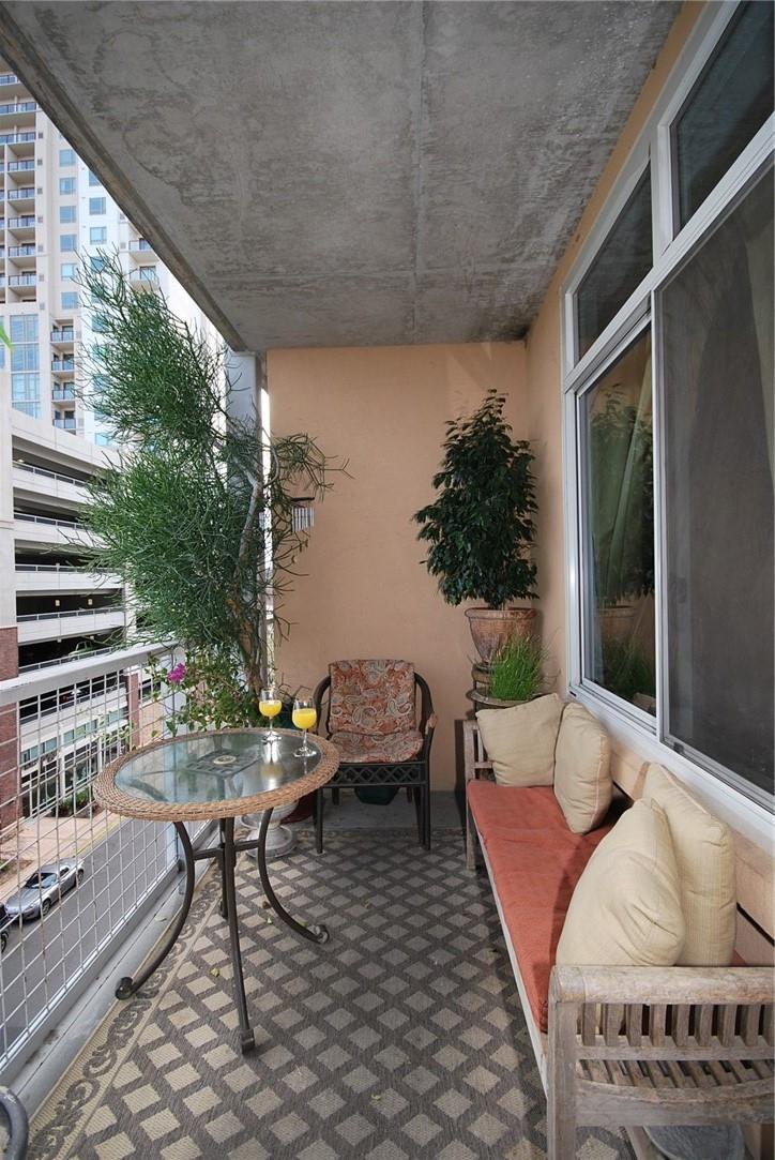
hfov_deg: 77.4
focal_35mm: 15
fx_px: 483
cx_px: 388
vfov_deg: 100.3
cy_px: 580
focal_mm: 10
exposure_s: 1/100
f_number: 5
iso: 200
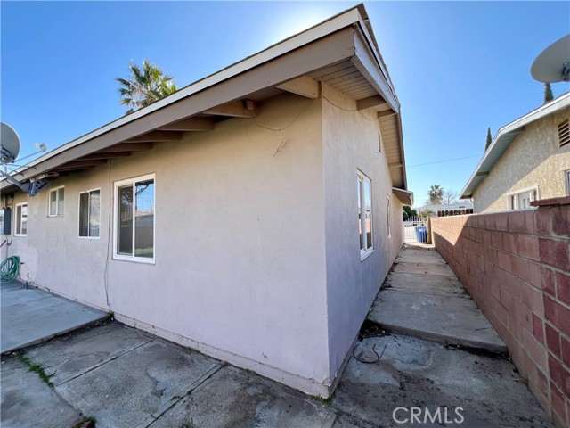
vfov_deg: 89.9
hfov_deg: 106.2
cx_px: 285
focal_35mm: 13
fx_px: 214
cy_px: 214
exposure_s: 1/438
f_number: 1.8
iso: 32
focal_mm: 1.57
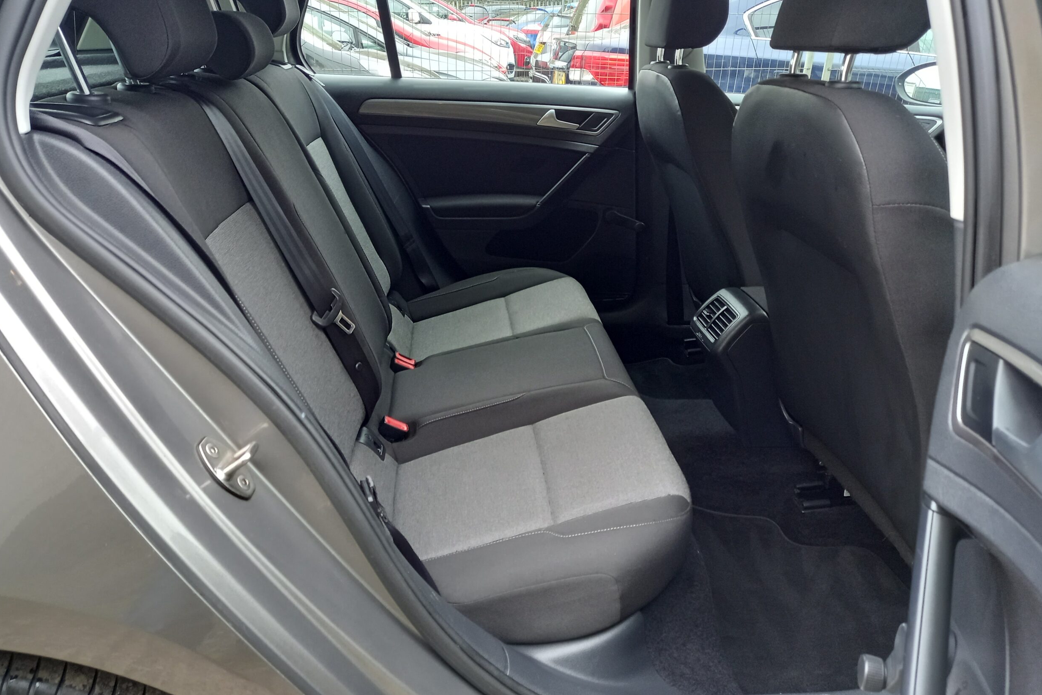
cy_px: 331
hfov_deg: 67.4
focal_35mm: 27
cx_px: 516
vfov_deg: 47.9
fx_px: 782
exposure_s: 1/30
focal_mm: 4.6
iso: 200
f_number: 2
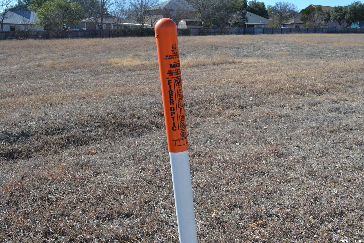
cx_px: 182
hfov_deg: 53.1
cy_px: 122
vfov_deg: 36.9
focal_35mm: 36
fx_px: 364
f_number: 7.1
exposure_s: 1/200
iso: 100
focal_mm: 24
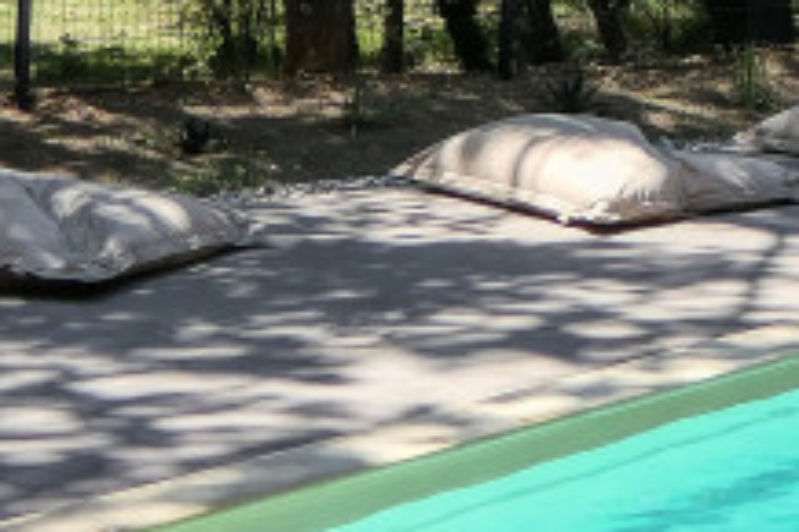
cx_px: 1404
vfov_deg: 9.9
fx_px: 2927
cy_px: -404
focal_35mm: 132
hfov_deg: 13.9
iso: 125
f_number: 4
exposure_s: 1/500
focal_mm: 8.8
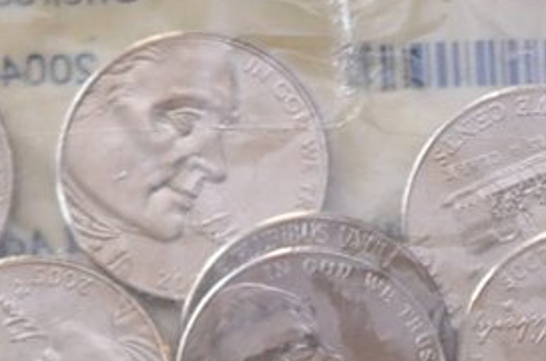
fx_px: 5720
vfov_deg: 3.6
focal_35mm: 378
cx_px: 895
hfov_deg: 5.4
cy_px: 839
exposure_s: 1/60
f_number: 4
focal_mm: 40
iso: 900
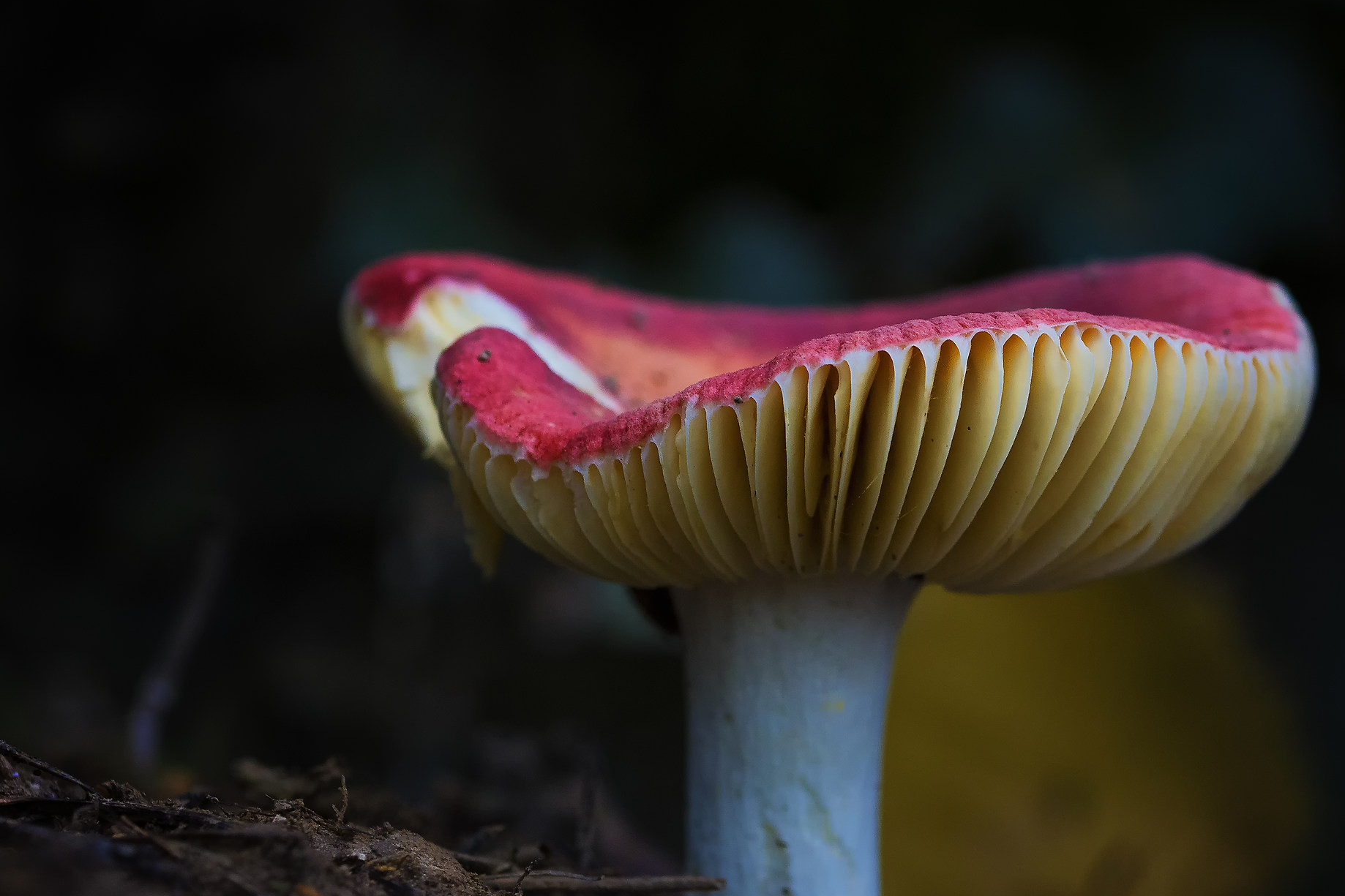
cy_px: 534
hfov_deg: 10.0
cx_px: 773
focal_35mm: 206
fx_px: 7682
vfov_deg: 6.7
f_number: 8
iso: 1000
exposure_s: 1/30
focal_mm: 105
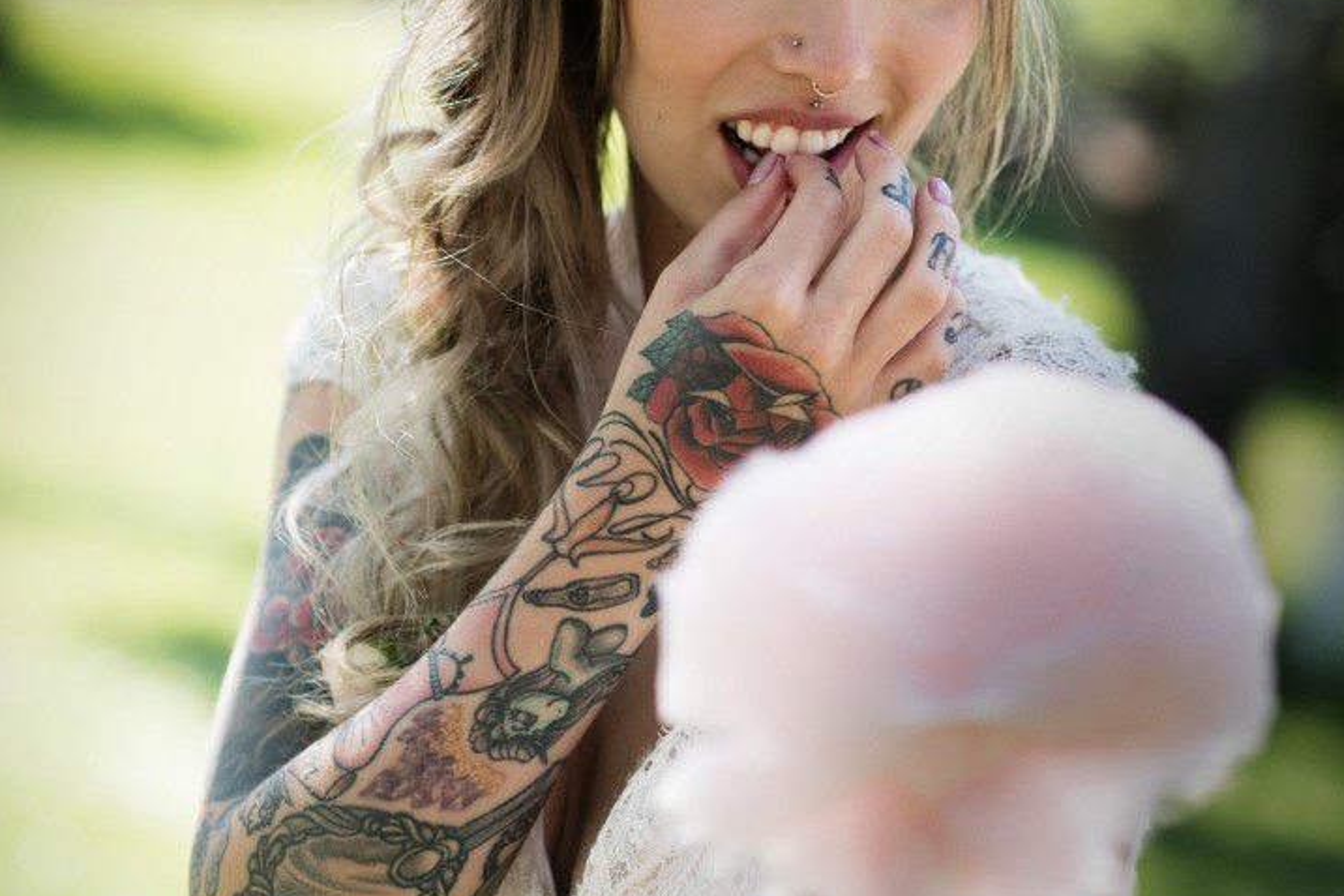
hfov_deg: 16.0
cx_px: 671
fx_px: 4778
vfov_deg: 10.7
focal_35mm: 128
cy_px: 458
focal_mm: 85
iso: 250
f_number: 2.8
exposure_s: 1/1000
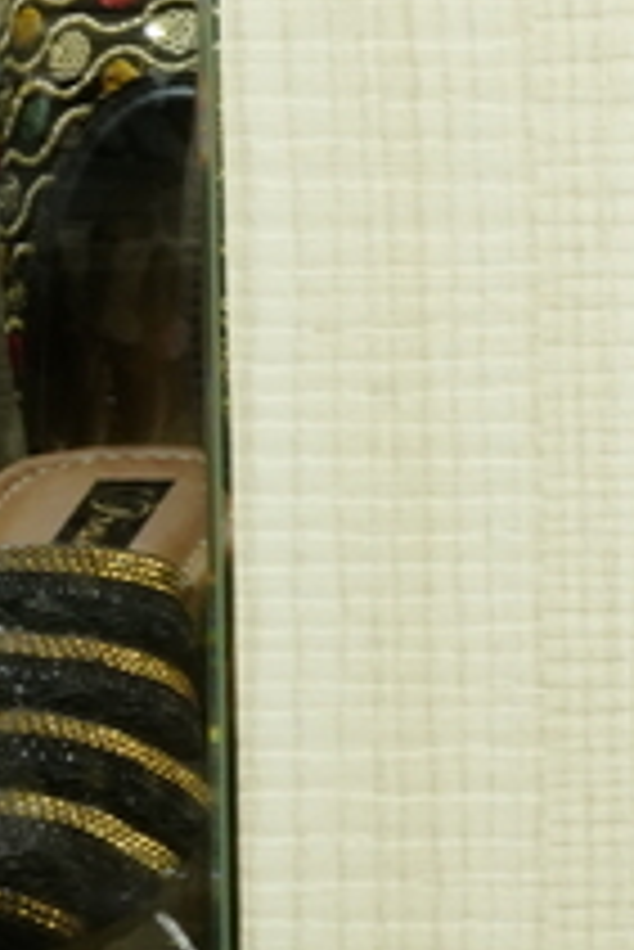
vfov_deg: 6.2
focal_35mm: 330
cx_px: 4218
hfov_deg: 3.5
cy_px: 459
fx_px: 8703
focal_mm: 35
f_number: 22
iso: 640
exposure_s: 1/8
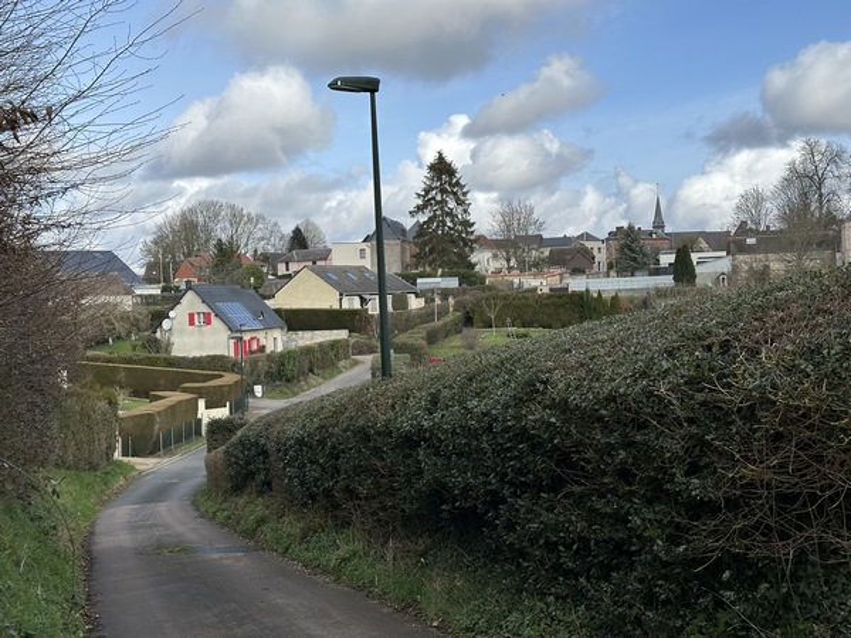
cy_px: 319
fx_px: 1180
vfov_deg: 30.3
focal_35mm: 48
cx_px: 426
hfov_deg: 39.7
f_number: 1.78
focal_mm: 6.86
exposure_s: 1/3367
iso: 64
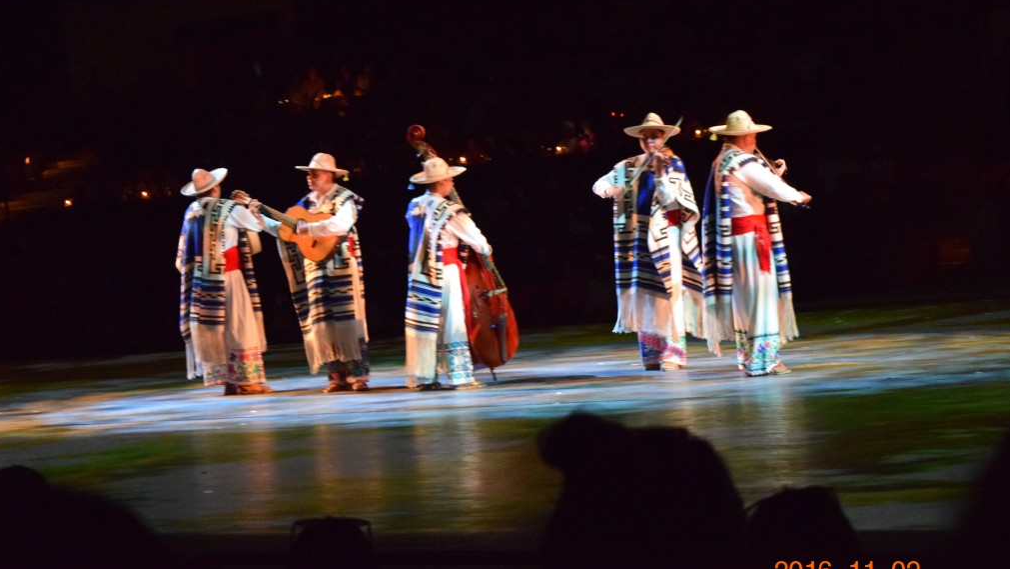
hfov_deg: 24.3
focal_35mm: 88
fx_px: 2344
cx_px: 505
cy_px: 282
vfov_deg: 13.8
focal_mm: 55
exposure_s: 1/25
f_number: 5.6
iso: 6400
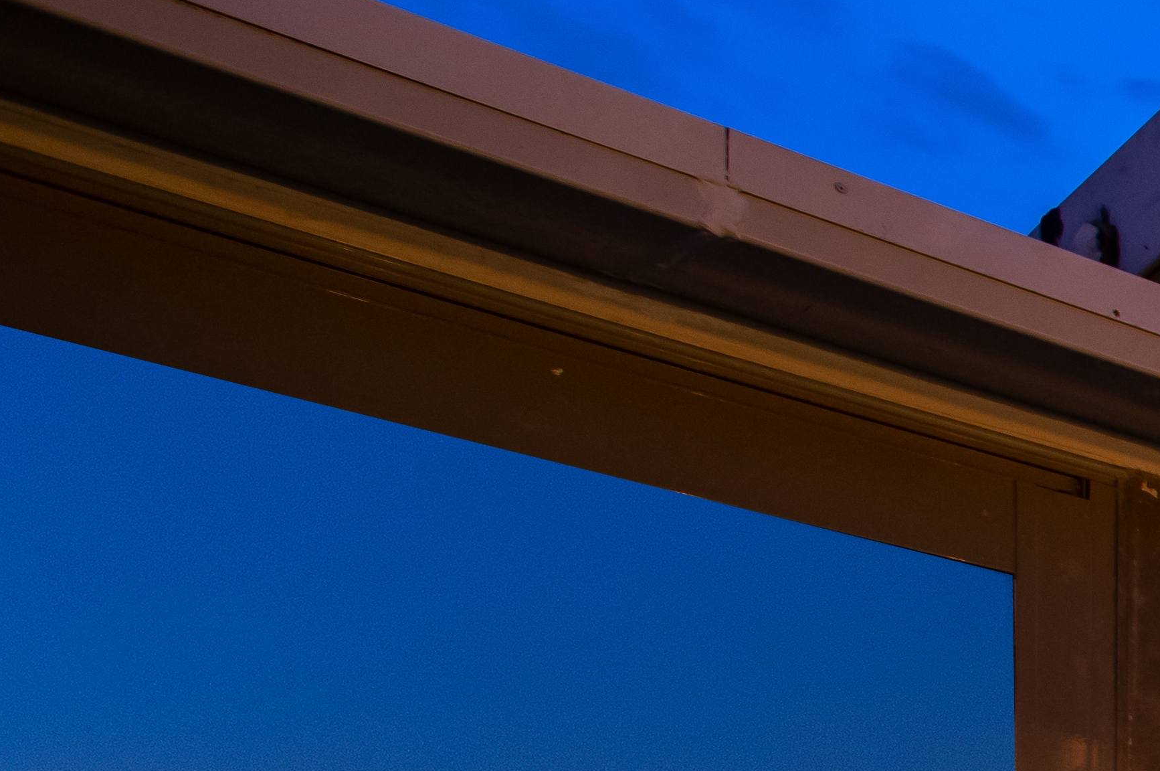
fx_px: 2124
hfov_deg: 16.5
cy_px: 1269
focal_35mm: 66
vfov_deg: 17.7
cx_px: 2613
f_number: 8
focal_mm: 14
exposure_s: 2
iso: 200
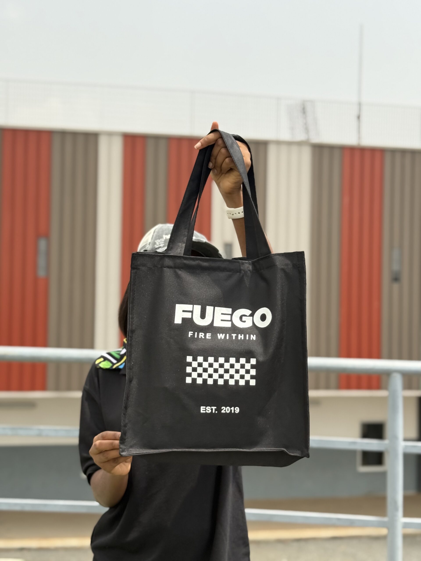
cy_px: 280
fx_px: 778
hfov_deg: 30.3
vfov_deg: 39.7
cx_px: 210
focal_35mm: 48
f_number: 1.78
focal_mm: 6.76
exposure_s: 1/2146
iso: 80
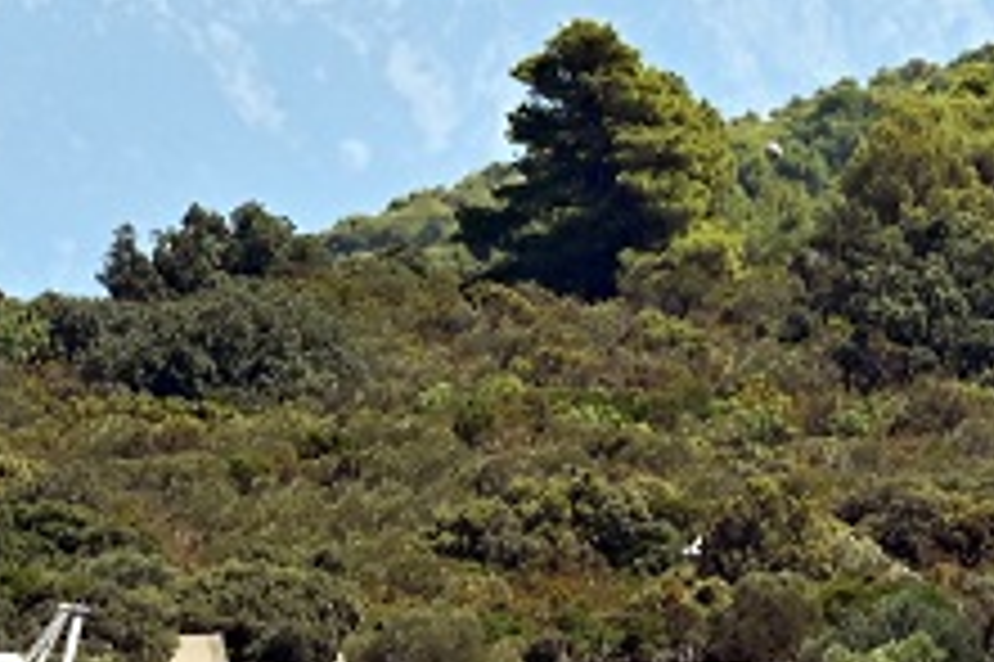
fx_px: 32528
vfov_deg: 1.2
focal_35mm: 1179
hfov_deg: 1.8
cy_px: 691
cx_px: 598
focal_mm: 260
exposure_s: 1/320
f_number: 16
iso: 320
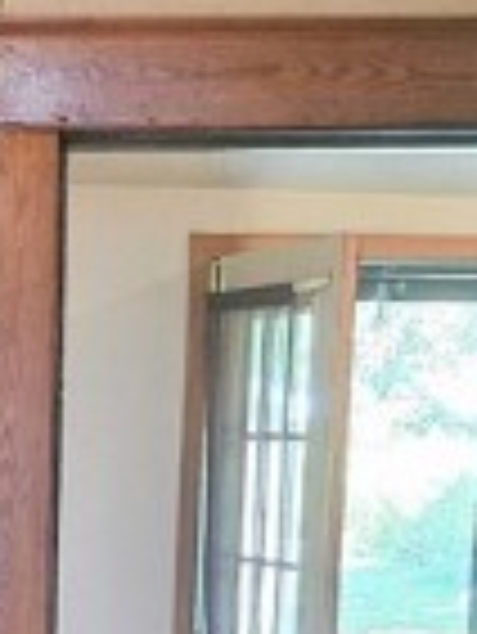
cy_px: 787
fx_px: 2403
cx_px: -171
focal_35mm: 131
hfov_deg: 11.0
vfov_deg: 14.5
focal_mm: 5
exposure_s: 1/120
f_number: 1.8
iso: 500
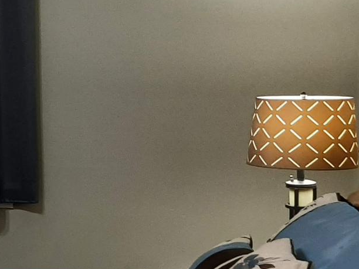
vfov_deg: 17.0
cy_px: 163
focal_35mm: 87
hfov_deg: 20.4
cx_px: -118
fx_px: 902
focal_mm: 3.93
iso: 64
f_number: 1.7
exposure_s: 1/60
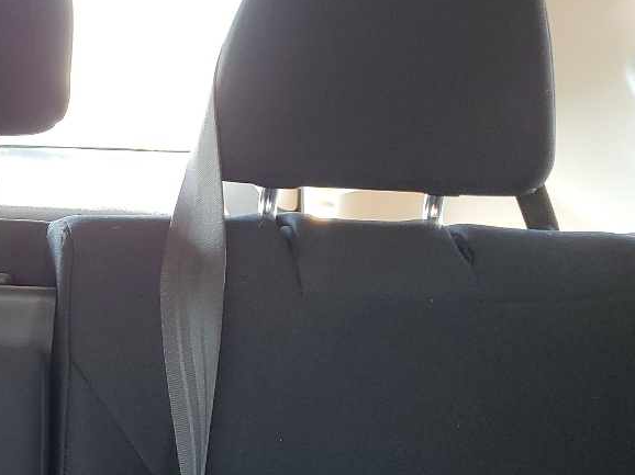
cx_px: -165
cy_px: 441
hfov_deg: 24.1
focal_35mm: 72
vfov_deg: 20.0
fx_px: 1320
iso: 64
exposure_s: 1/60.2
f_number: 1.5
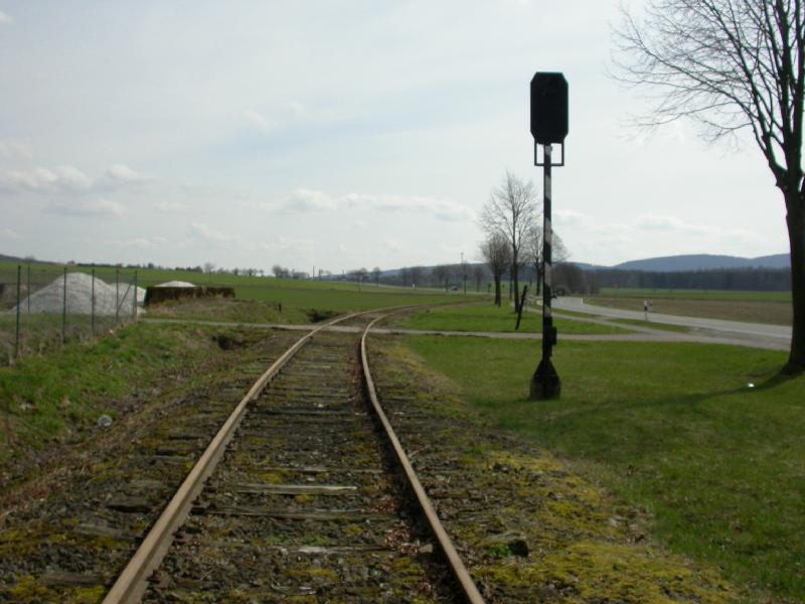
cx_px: 402
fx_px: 884
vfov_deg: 37.7
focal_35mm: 38
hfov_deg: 49.0
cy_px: 302
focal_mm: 7.85
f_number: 5.3
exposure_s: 1/982
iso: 100
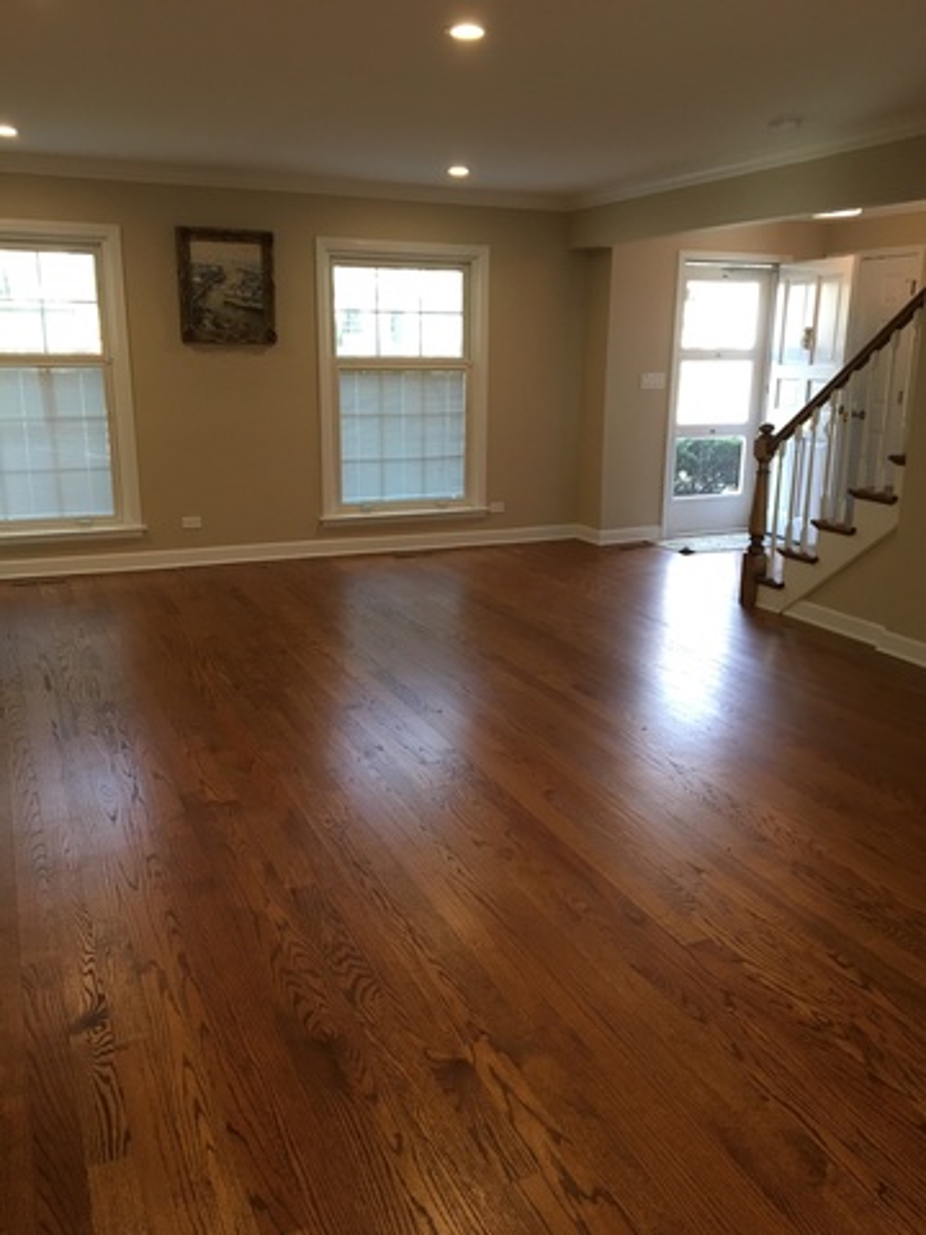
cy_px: 618
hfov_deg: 48.2
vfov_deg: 61.7
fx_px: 1034
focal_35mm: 29
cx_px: 463
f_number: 2.2
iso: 40
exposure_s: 1/30
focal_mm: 4.15
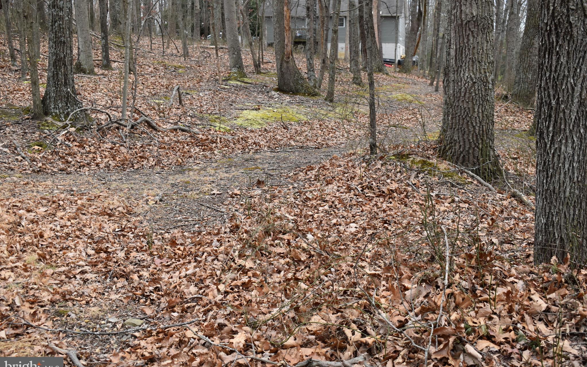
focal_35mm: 48
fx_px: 760
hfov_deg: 42.2
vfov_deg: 27.1
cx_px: 294
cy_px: 182
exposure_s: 1/160
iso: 400
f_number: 6.3
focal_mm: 31
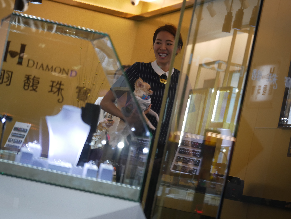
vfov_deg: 7.4
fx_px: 1682
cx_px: 146
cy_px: 110
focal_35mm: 200
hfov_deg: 9.9
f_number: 2.8
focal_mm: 100
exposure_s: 1/60
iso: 640
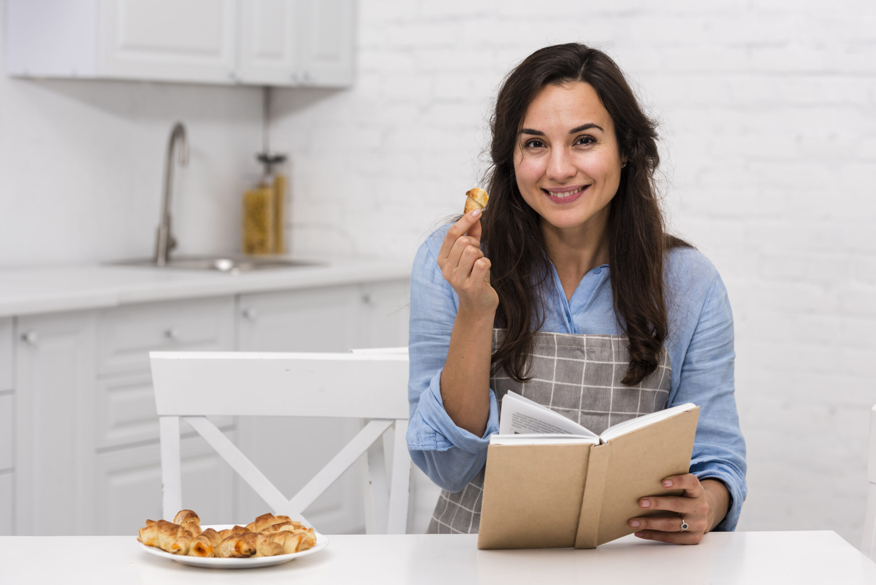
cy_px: 292
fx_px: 2385
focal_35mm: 98
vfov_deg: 14.0
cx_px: 438
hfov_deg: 20.8
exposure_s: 1/160
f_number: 5
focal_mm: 98
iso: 250
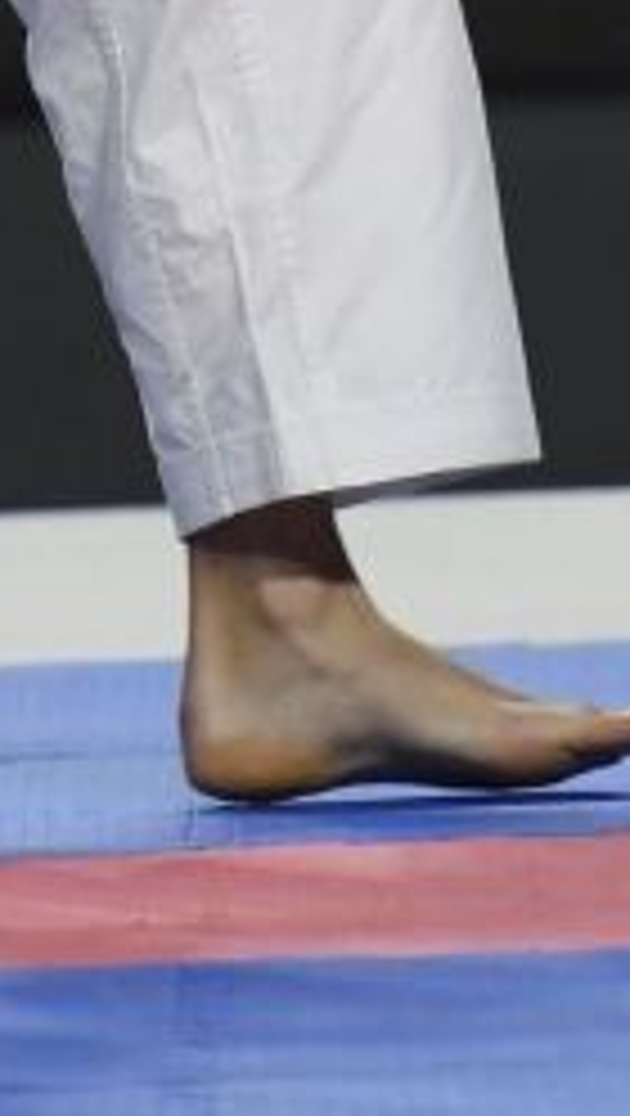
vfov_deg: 1.4
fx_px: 44989
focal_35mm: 1519
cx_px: -756
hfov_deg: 0.8
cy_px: -1170
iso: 800
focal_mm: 200
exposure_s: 1/800
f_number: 2.8
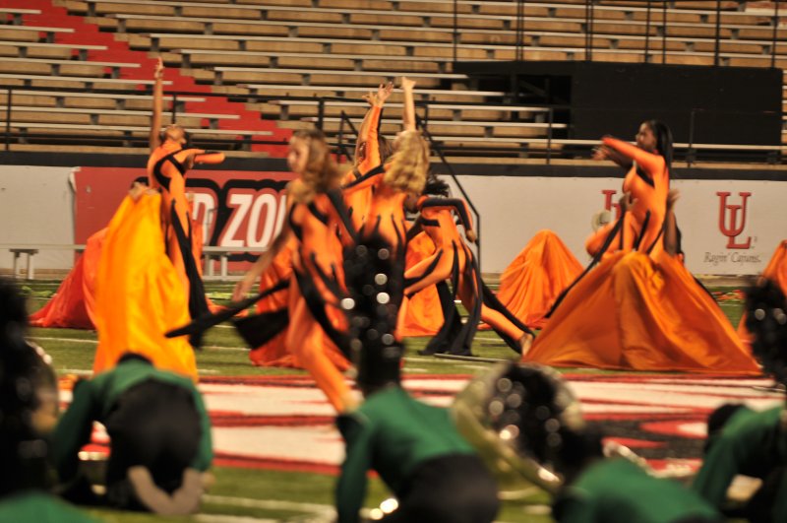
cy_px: 262
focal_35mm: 300
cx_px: 394
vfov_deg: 4.6
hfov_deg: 6.9
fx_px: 6549
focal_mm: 200
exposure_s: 1/60
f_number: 2.8
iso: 220
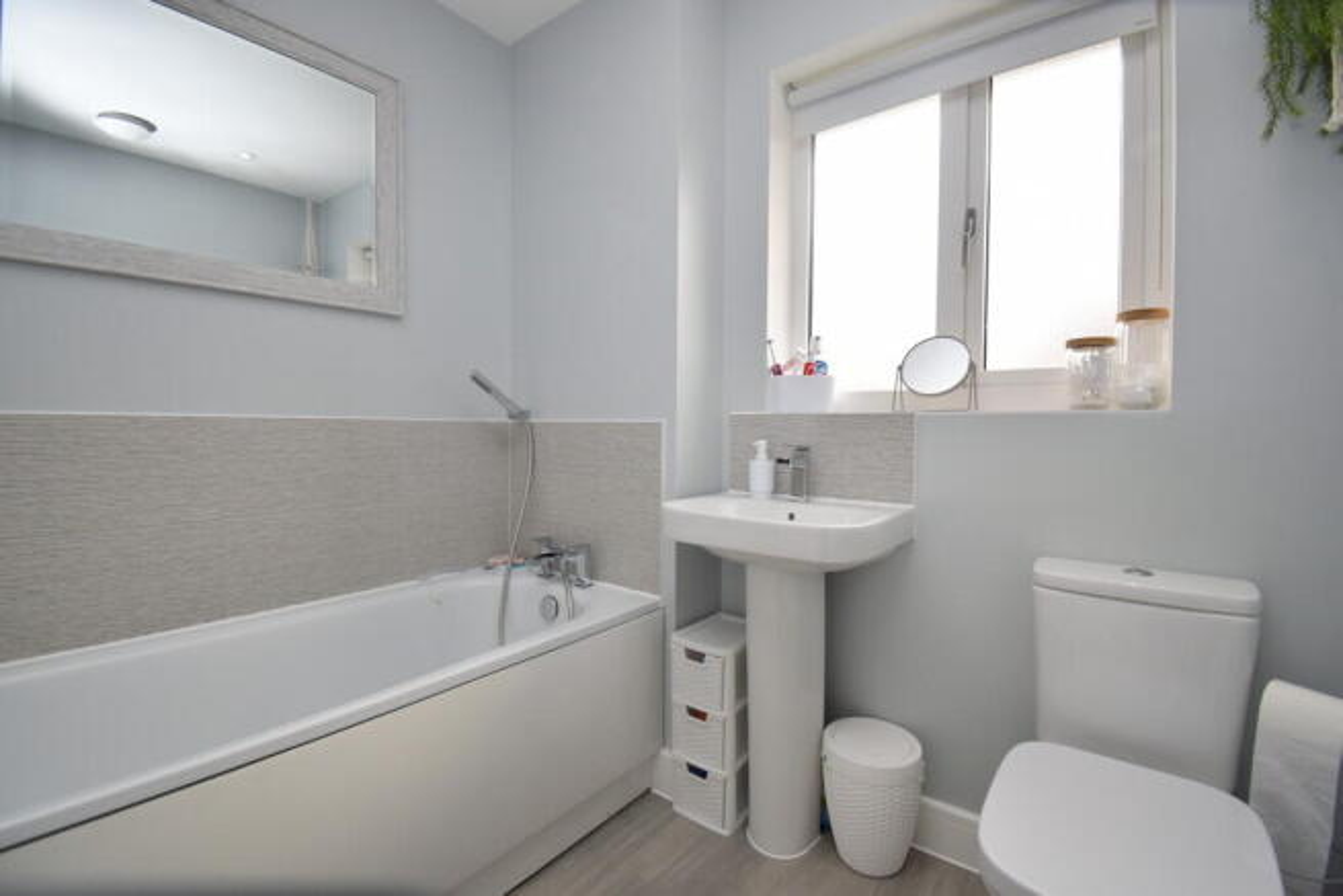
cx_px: 672
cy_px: 448
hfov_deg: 100.4
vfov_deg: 77.4
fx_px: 560
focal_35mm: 15
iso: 360
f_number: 5
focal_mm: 10
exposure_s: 1/200
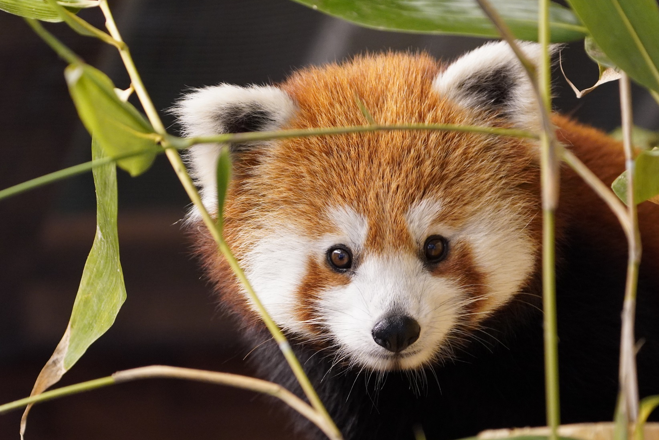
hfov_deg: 5.6
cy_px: 262
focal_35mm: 365
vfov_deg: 3.8
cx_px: 305
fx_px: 6681
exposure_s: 1/80
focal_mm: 200
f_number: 5.6
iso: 2000
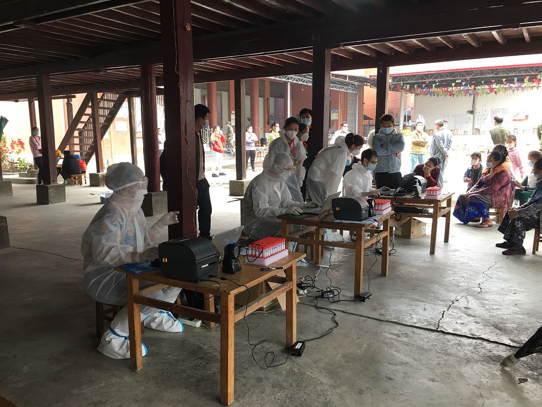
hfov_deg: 61.7
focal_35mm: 29
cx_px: 271
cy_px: 204
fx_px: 454
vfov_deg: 48.2
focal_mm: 4.15
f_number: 2.2
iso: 32
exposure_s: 1/17
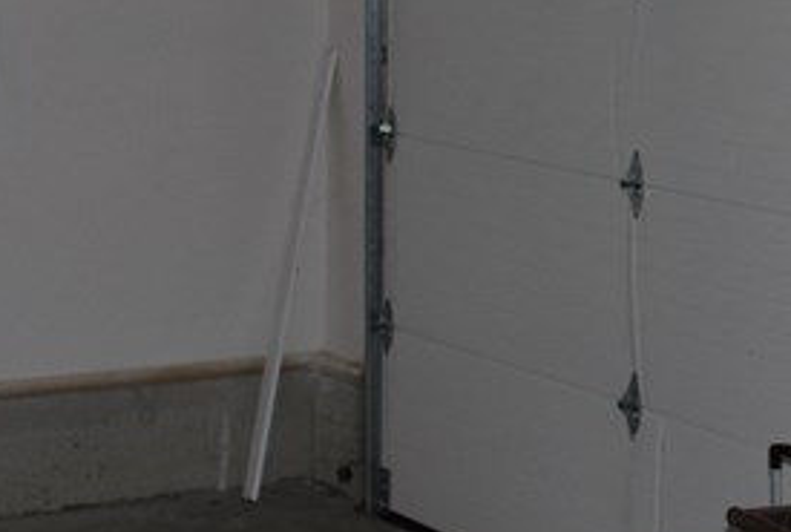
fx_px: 2600
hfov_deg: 17.2
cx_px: 621
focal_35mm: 118
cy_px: -92
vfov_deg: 11.5
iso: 200
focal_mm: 20
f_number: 3.8
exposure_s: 1/60
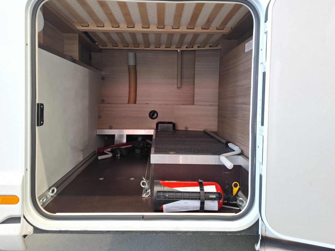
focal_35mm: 26
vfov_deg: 52.9
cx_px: 164
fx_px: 252
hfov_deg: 67.3
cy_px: 110
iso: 160
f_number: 1.8
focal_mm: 5.54
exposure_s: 1/100
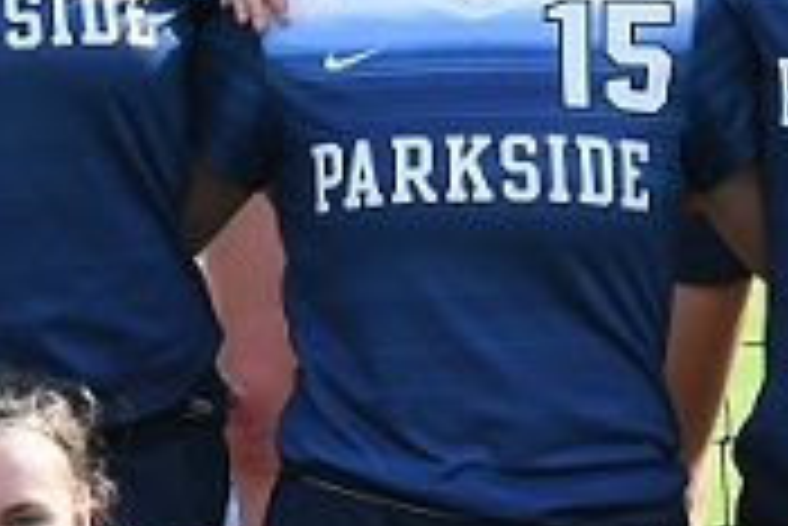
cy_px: -43
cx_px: 126
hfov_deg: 3.1
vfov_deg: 2.1
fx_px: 14634
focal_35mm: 668
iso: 400
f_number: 5
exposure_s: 1/1000
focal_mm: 70
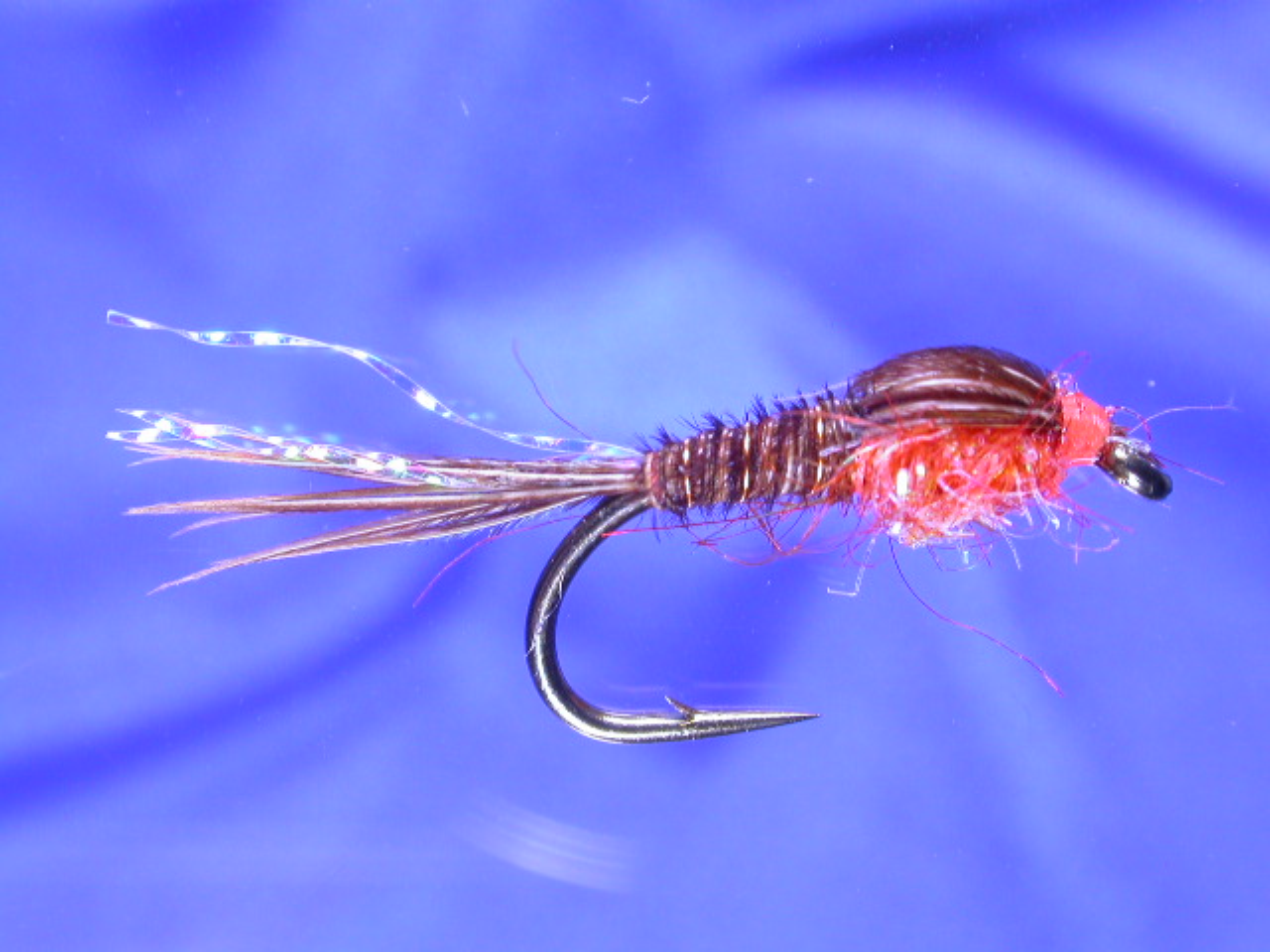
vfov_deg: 18.0
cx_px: 635
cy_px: 476
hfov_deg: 23.8
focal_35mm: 82
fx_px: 3008
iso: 100
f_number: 9.1
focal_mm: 17.1
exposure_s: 1/11.3
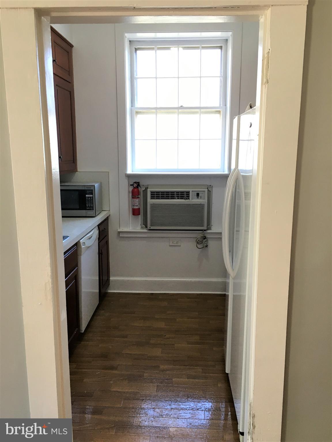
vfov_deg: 61.7
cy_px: 221
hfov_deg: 48.2
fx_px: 371
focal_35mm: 29
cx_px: 166
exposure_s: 1/30
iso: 40
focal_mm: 4.15
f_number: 2.2
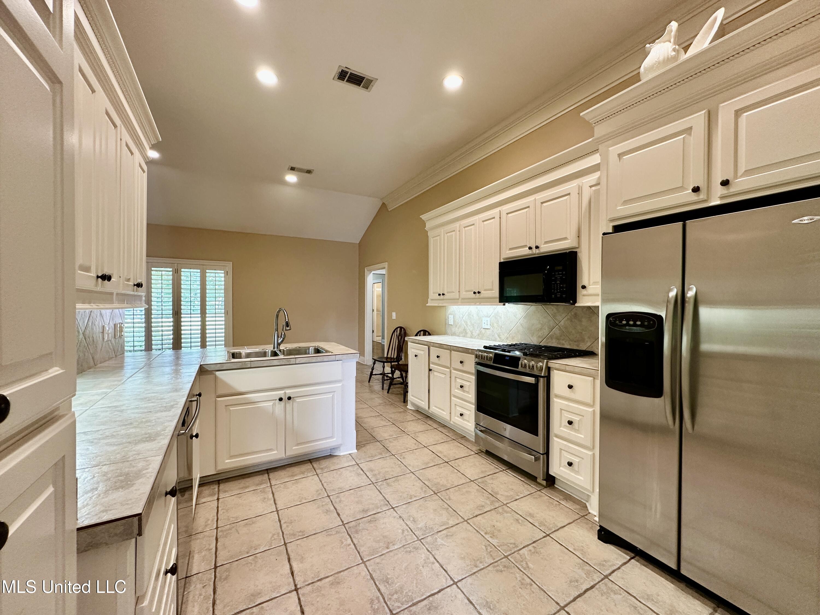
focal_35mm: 14
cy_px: 308
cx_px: 410
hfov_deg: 102.1
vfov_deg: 85.7
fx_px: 332
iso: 160
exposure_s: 1/60
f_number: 2.2
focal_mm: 2.22
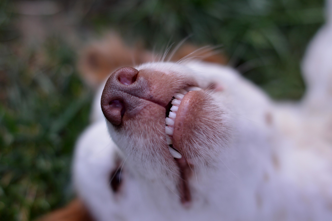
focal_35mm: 75
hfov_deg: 27.0
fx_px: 691
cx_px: 166
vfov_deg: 18.1
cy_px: 110
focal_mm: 50
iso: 100
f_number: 2
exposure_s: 1/320
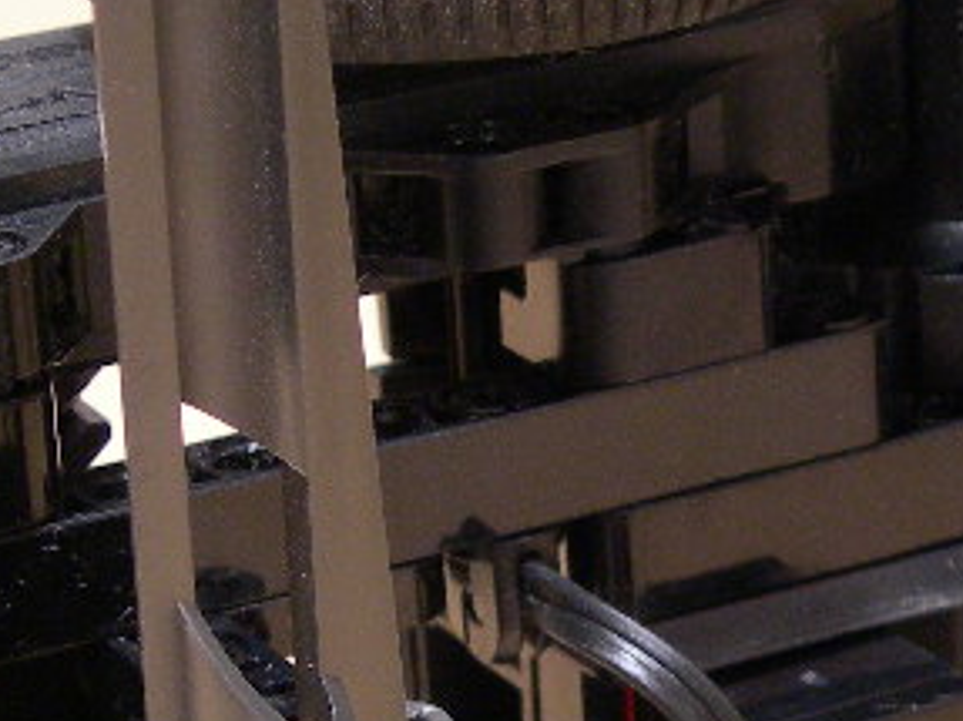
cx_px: 493
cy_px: 607
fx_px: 5061
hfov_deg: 10.9
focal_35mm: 182
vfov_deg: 8.1
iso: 156
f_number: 3.2
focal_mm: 10.6
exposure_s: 1/3.9
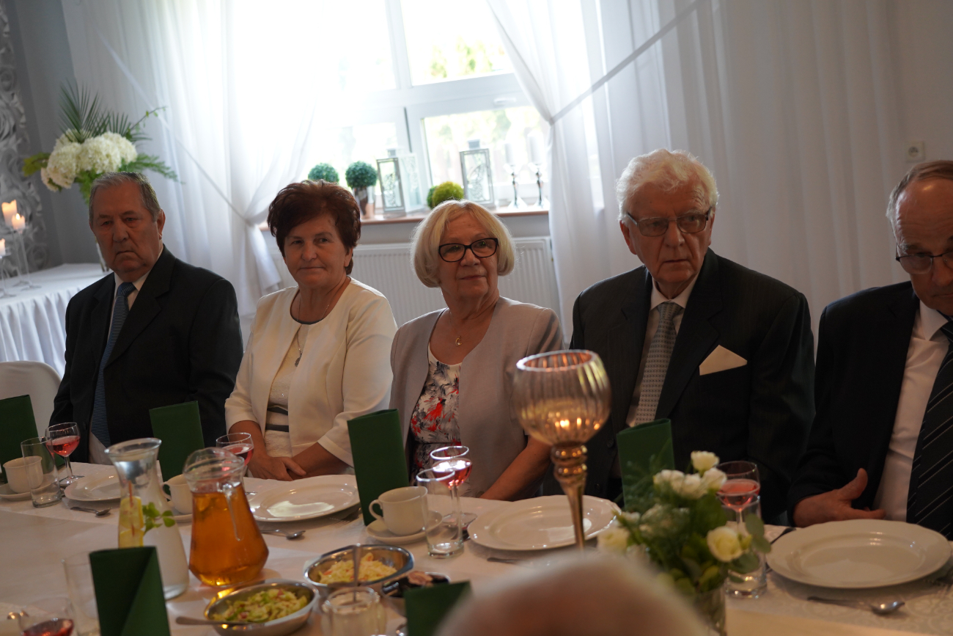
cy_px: 318
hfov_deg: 40.3
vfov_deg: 27.5
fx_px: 1297
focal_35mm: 49
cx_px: 476
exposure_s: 1/160
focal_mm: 49
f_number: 4
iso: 2000
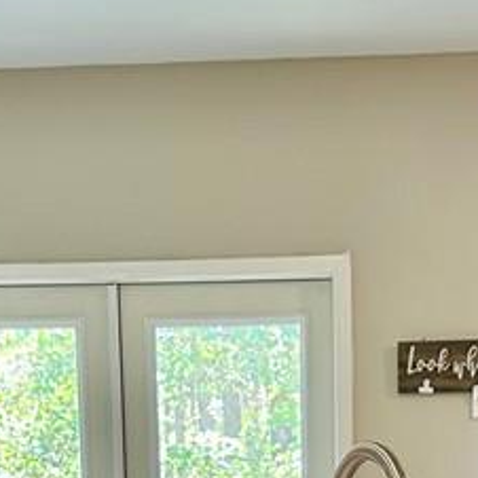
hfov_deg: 18.1
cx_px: 275
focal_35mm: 96
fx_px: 1500
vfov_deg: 16.2
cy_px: 757
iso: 250
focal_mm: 6.86
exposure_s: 1/60
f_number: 1.78
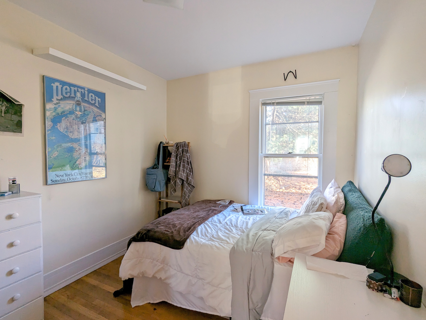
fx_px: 197
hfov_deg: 94.4
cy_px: 160
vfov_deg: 78.2
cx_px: 213
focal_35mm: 16
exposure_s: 1/89.2
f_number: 2.2
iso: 81
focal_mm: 2.35
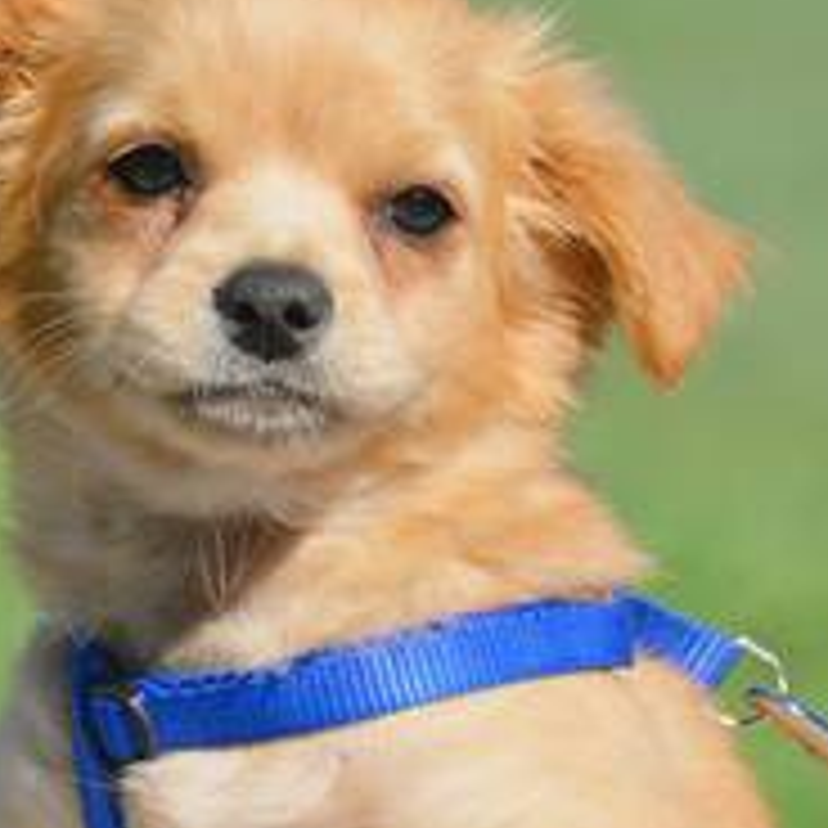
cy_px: 648
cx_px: 277
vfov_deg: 4.7
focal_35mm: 375
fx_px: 10146
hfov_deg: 4.7
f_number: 11
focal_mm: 135
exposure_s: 1/3200
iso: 1600
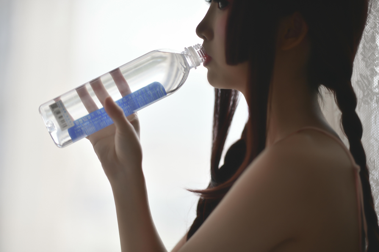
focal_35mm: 105
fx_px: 1105
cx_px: 190
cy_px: 126
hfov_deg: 19.5
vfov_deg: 13.0
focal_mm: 105
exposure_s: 1/1600
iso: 160
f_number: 1.4
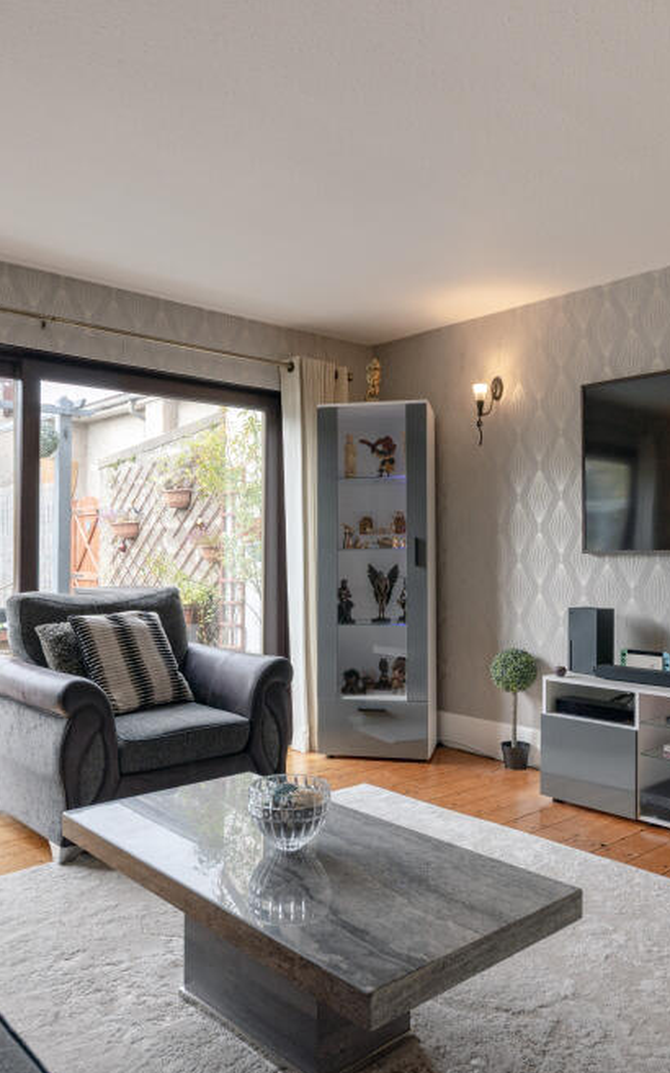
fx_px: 790
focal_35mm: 27
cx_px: 353
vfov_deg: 68.4
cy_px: 530
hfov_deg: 46.0
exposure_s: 1/60
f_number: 8
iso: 400
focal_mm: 17
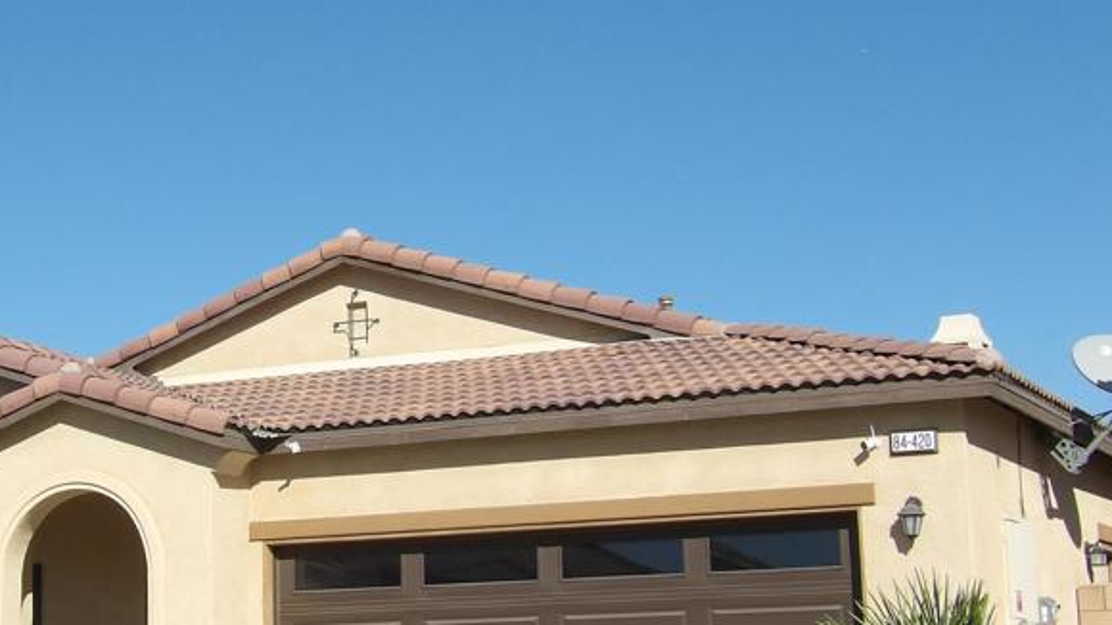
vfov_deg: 16.1
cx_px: 293
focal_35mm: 75
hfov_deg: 27.9
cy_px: 349
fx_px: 2211
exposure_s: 1/563
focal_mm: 7
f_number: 5.2
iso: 100
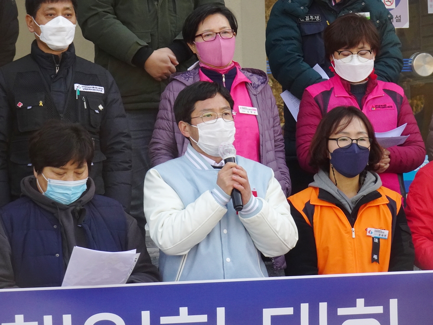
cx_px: 216
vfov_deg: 6.8
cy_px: 162
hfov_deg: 9.0
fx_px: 2739
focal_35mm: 219
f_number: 6.3
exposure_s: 1/250
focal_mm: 35.27
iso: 320
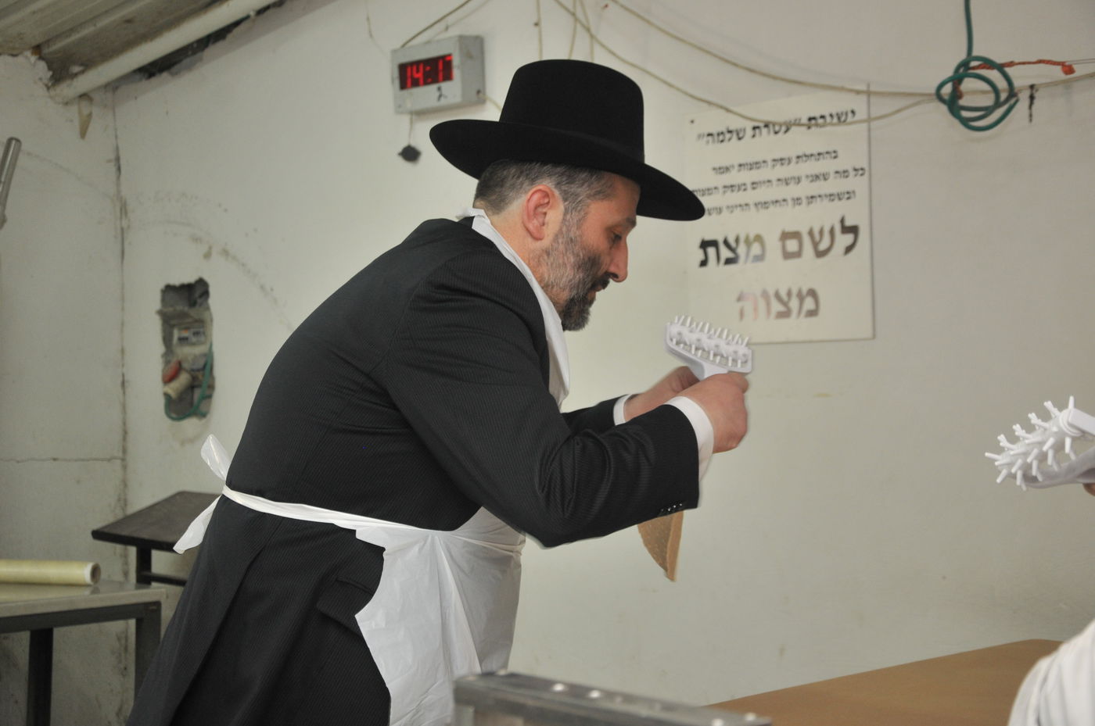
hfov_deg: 33.4
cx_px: 548
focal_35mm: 60
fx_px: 1822
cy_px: 363
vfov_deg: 22.6
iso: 500
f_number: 4.5
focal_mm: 40
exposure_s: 1/80
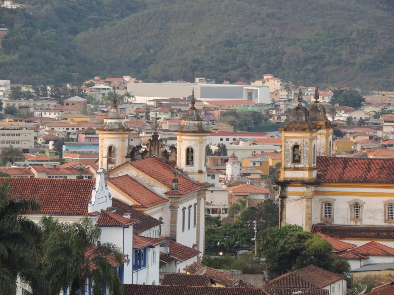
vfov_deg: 5.0
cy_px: 148
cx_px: 197
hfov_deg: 6.6
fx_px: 3415
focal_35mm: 300
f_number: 4.8
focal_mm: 53.5
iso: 400
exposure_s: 1/100
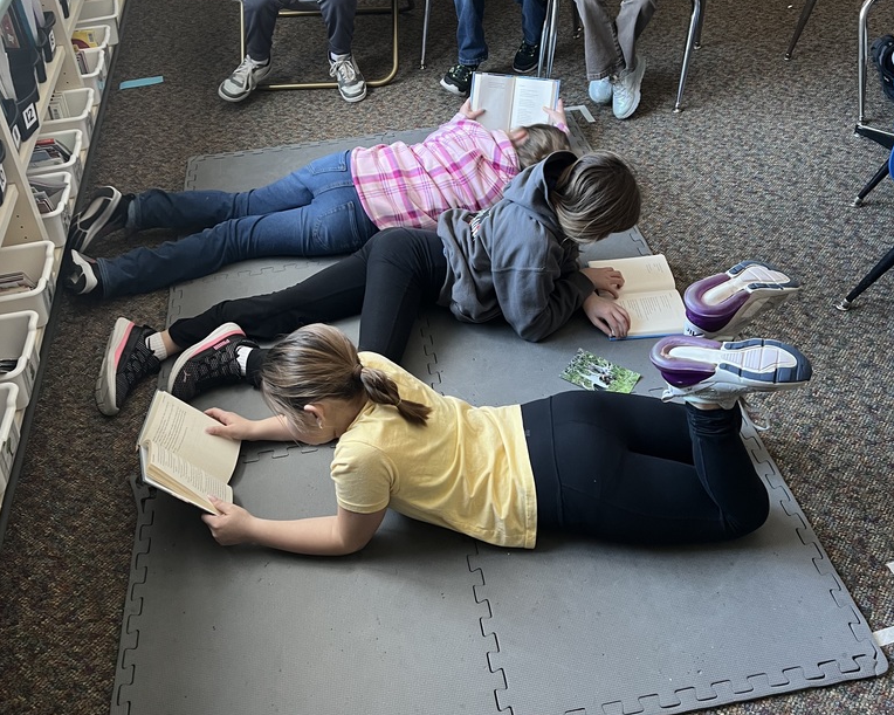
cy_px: 165
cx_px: 447
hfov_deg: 52.9
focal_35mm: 34
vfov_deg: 41.8
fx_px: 899
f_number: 1.5
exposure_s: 1/74
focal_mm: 5.7
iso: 125
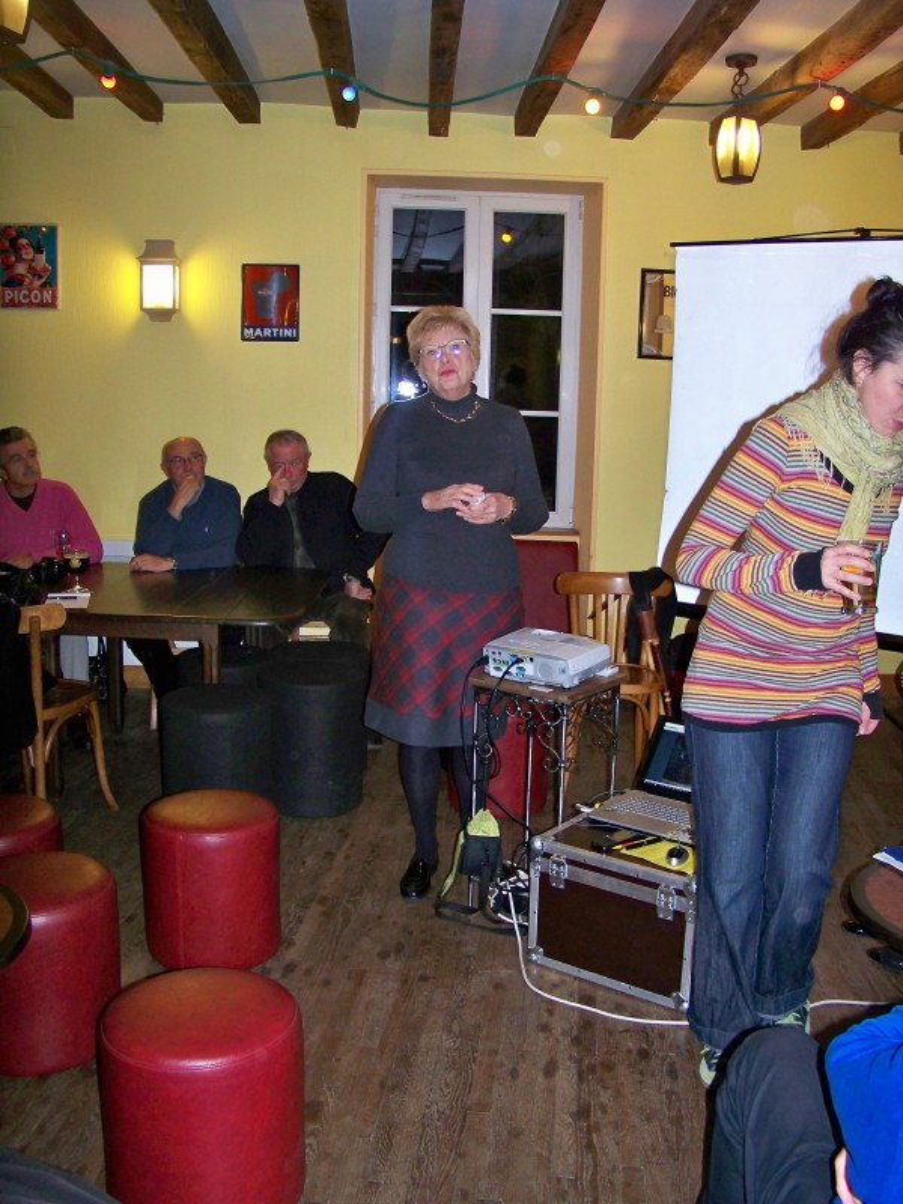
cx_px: 452
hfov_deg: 42.9
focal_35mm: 33
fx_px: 1148
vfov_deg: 55.4
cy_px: 602
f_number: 2.8
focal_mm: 5.85
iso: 200
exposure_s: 1/30
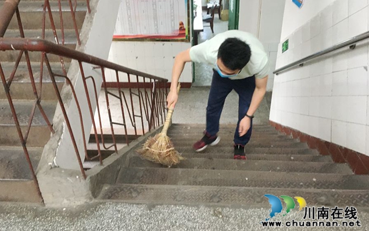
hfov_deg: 61.2
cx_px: 185
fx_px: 312
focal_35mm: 31
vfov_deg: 40.5
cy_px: 99
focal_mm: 4.15
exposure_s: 1/25
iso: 200
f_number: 2.2
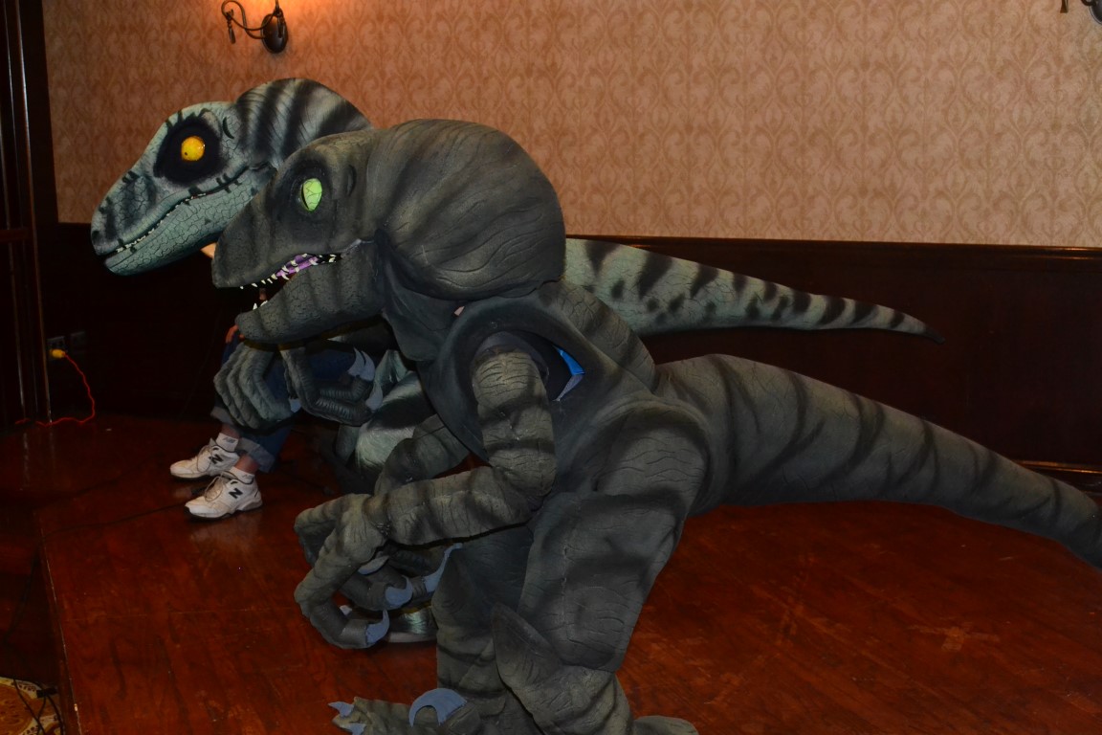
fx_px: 1469
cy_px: 368
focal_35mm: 48
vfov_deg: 28.1
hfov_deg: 41.1
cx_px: 551
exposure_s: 1/60
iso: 3200
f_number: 7.1
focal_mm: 32
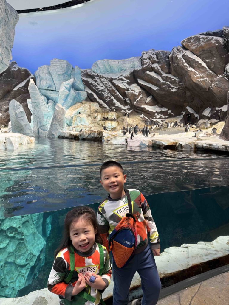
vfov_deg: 71.6
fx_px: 212
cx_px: 114
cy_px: 152
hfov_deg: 56.8
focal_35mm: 24
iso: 100
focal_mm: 6.76
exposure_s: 1/121
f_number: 1.78
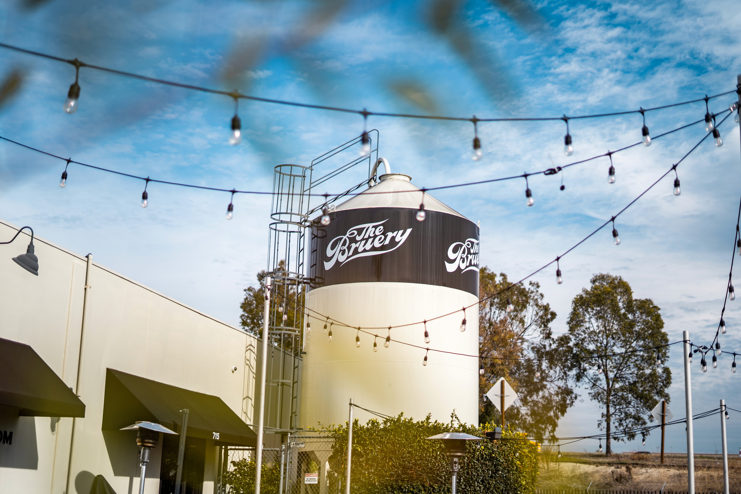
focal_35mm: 50
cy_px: 247
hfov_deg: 39.6
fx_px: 1029
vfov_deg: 27.0
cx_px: 370
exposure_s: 1/3200
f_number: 1.8
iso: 100
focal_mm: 50
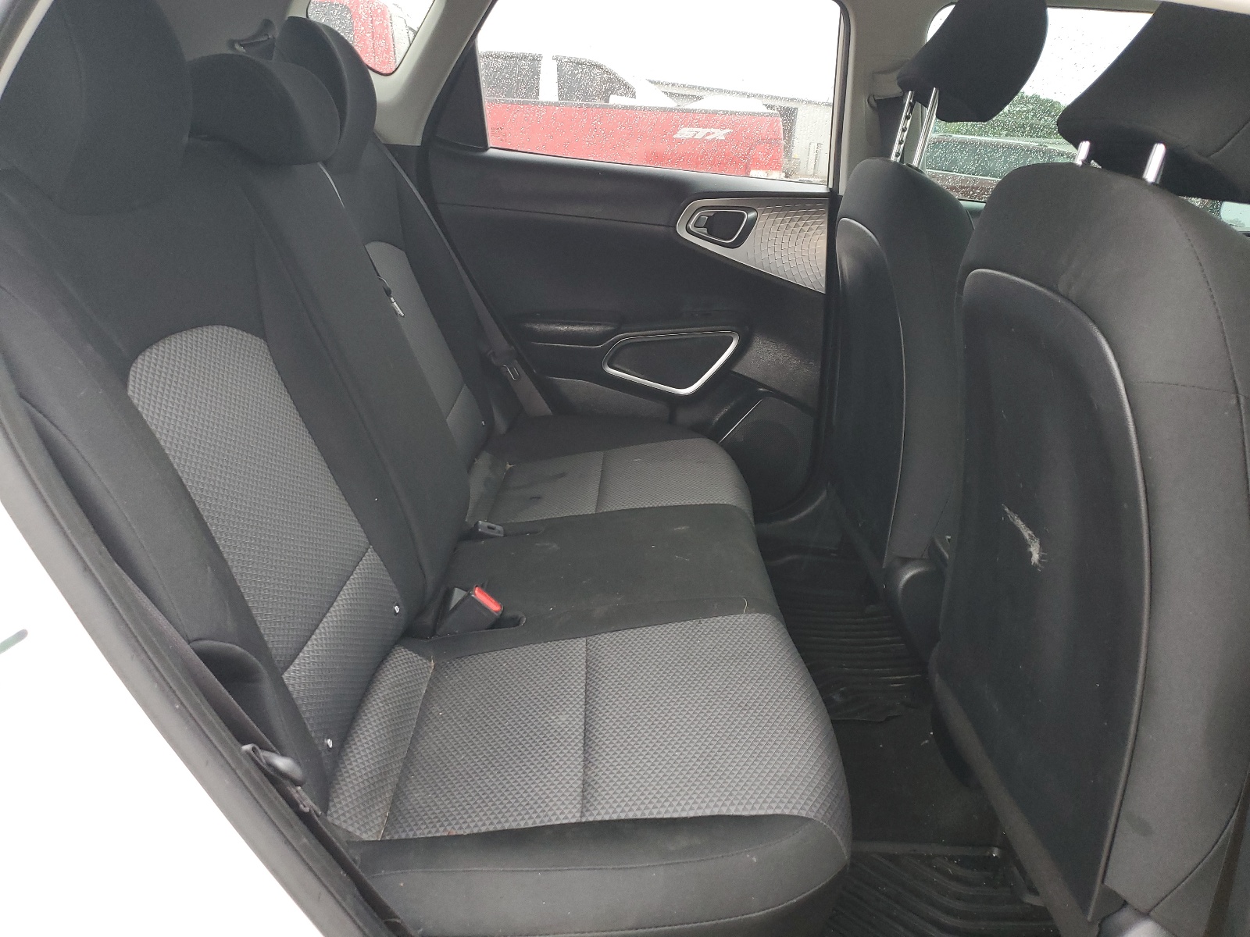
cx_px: 625
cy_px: 468
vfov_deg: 53.1
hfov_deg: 67.3
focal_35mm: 26
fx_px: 939
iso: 124
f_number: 1.5
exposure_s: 1/60.2
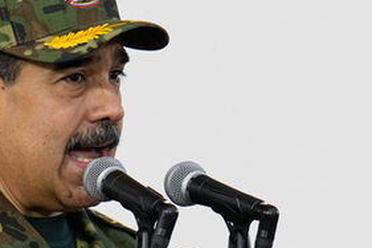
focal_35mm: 1326
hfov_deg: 1.6
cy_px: 347
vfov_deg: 1.0
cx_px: 184
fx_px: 13693
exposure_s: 1/500
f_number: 4
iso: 2000
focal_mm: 400
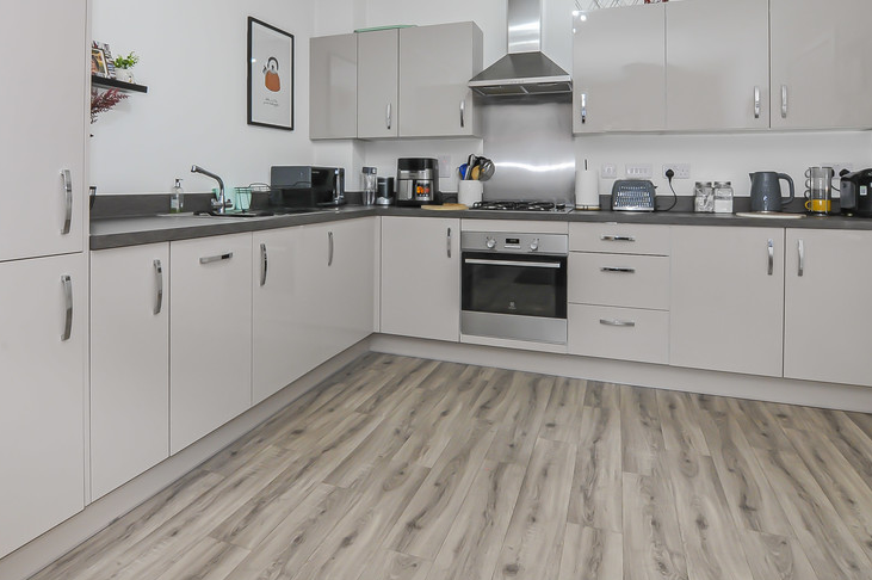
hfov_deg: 81.0
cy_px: 186
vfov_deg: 57.9
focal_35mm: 21
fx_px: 508
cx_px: 392
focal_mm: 10
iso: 400
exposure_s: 1/13
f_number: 13
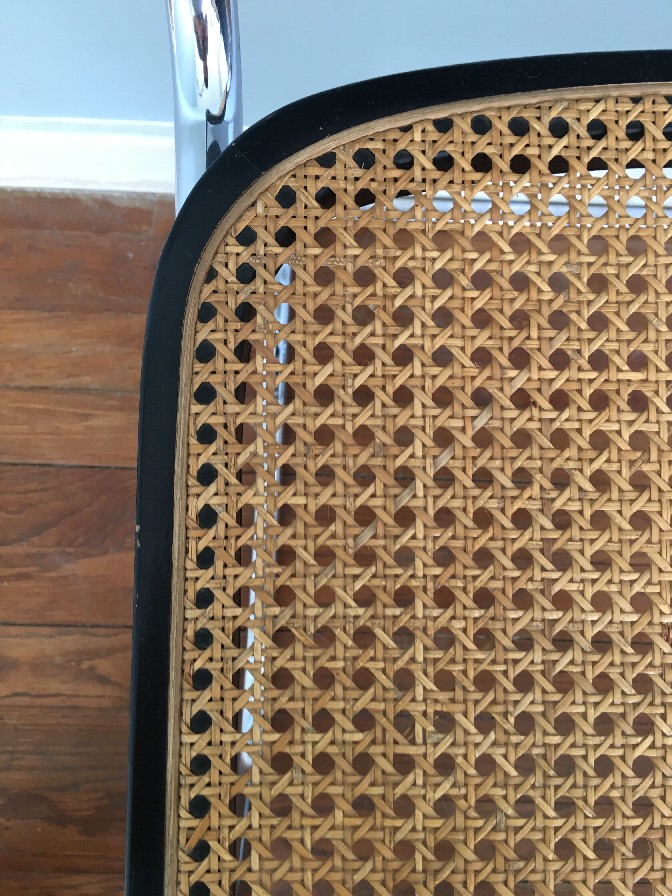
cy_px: 448
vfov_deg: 61.7
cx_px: 336
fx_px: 751
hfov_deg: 48.2
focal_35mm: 29
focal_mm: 4.15
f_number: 2.2
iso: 40
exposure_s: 1/17
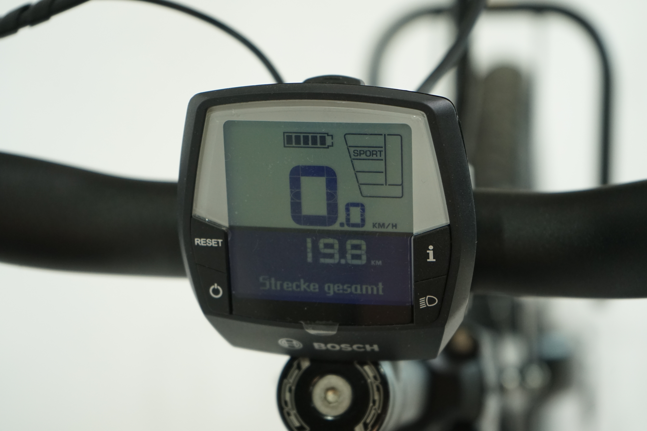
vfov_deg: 19.5
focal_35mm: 70
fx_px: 1258
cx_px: 324
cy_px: 216
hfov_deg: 28.8
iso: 1600
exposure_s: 1/200
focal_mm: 70
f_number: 5.6
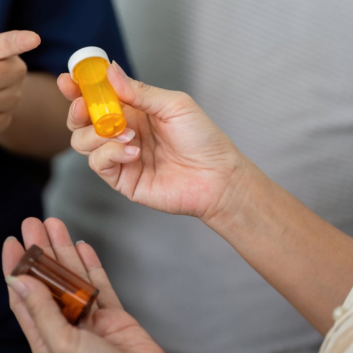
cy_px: 192
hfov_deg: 10.7
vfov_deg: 10.7
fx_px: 1881
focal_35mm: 163
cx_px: 112
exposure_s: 1/640
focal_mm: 111
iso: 1600
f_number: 2.8
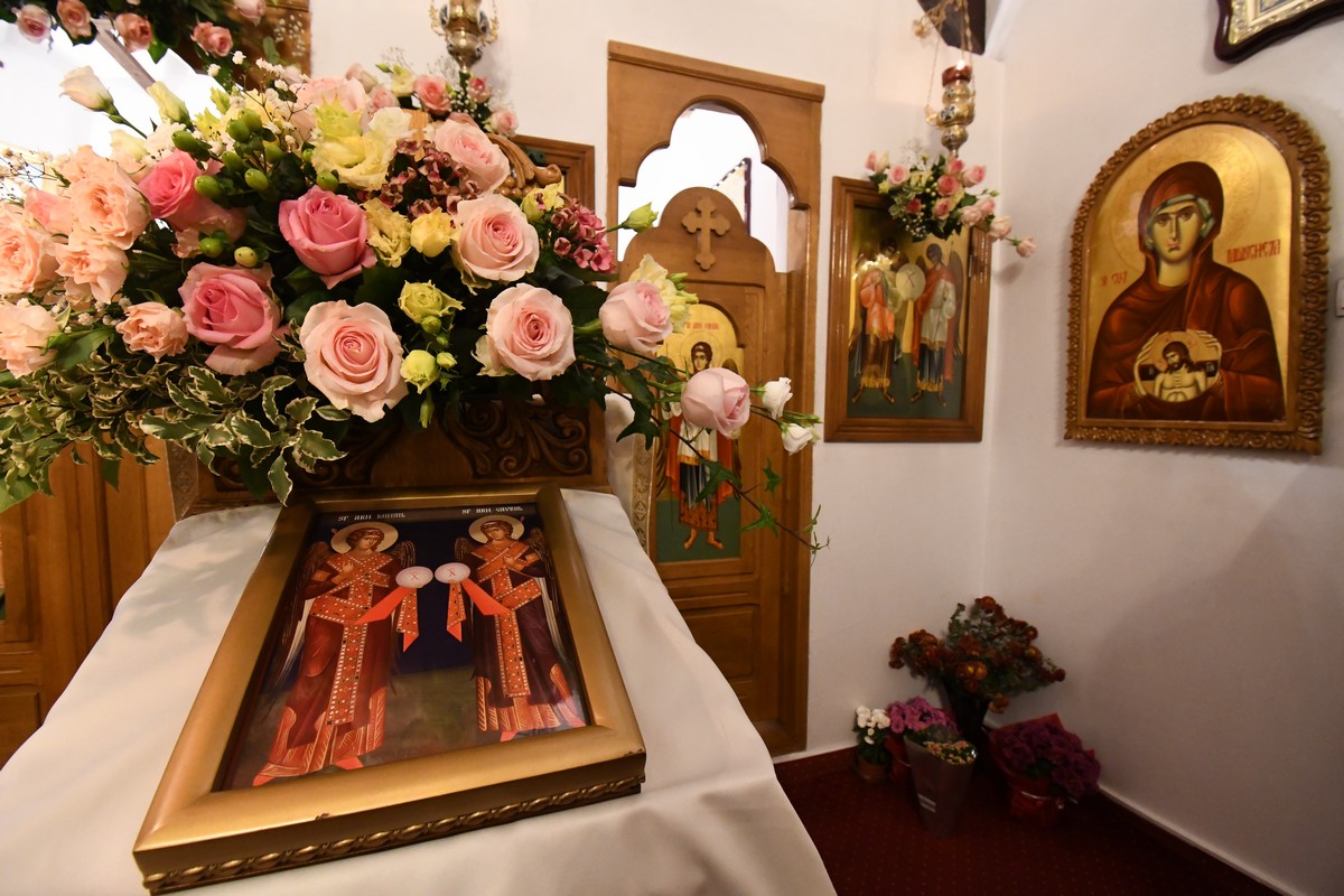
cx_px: 672
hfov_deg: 100.4
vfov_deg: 77.3
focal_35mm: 15
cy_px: 448
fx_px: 560
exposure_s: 1/8
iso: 4000
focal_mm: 10
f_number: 7.1
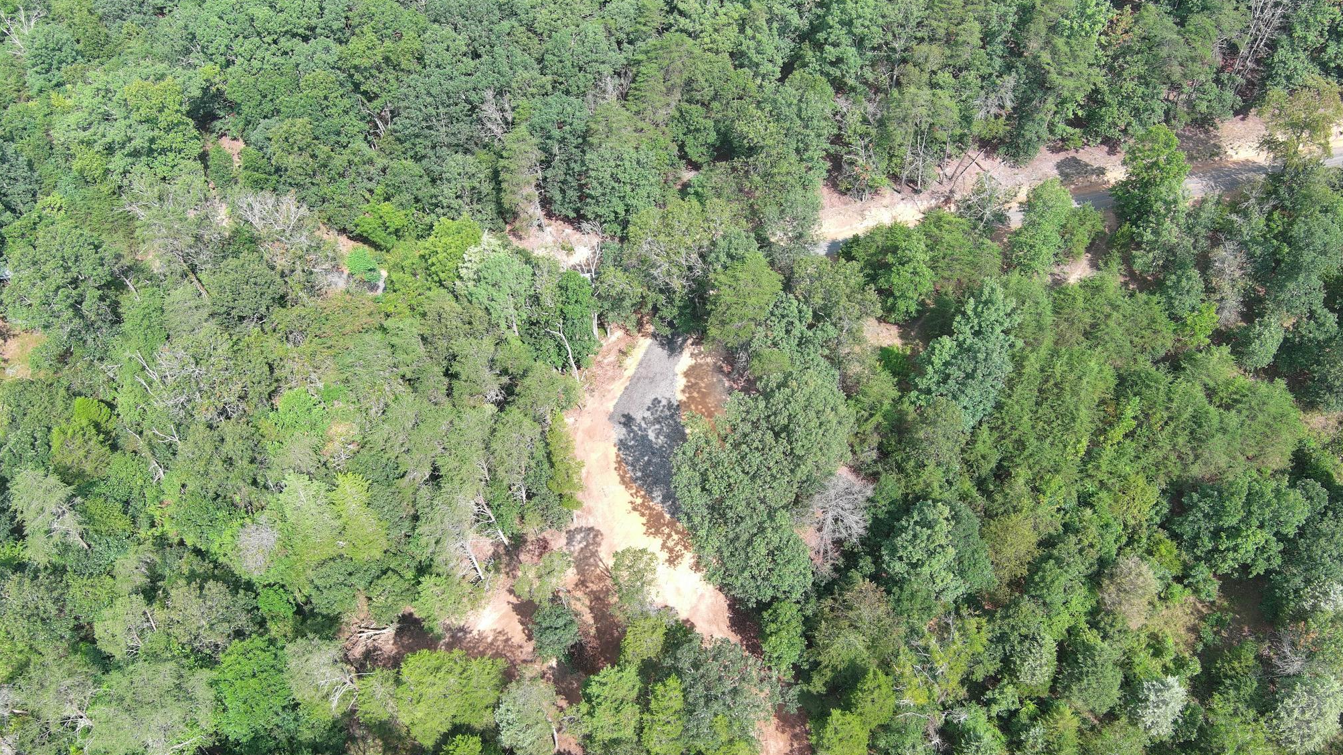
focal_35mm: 31
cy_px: 439
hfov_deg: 62.6
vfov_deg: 37.7
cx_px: 673
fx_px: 1104
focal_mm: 10.57
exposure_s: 1/411
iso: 100
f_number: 2.8
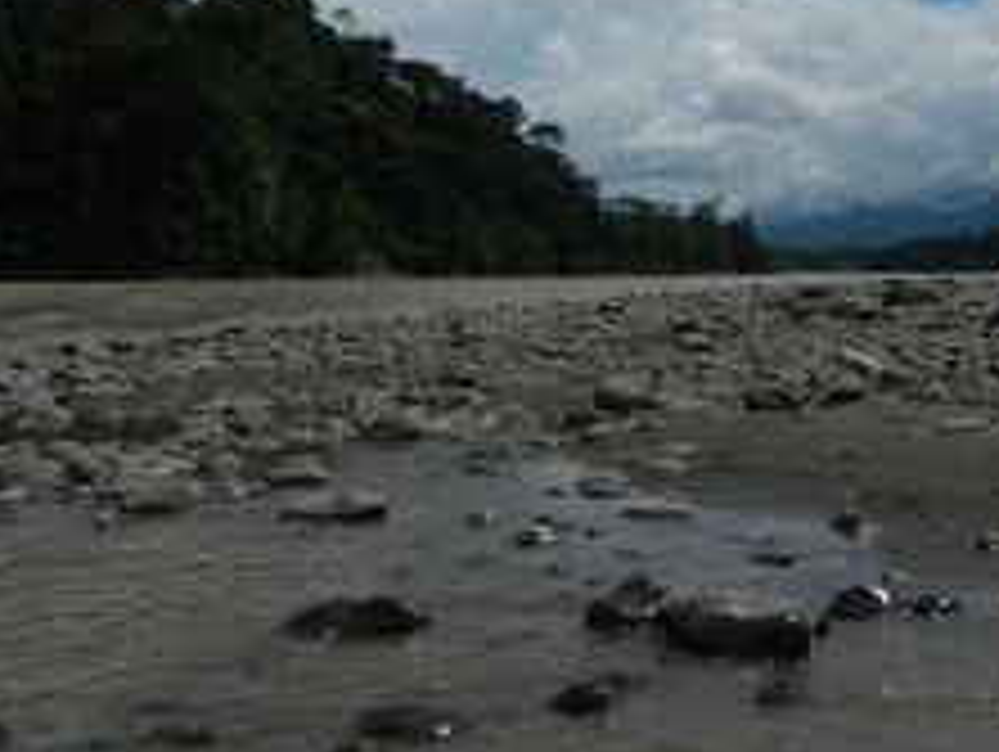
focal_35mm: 45
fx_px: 1300
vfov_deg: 31.6
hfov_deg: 40.2
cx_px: 810
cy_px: 180
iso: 160
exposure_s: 1/1600
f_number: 7
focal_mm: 4.5
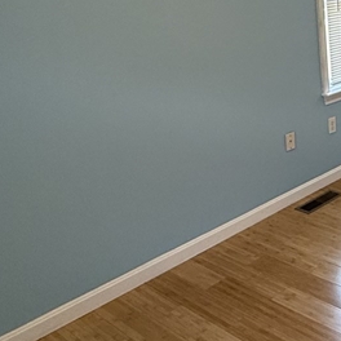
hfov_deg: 29.7
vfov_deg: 33.5
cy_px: 36
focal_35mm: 48
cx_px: 421
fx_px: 535
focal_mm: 2.22
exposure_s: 1/120
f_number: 2.2
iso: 200
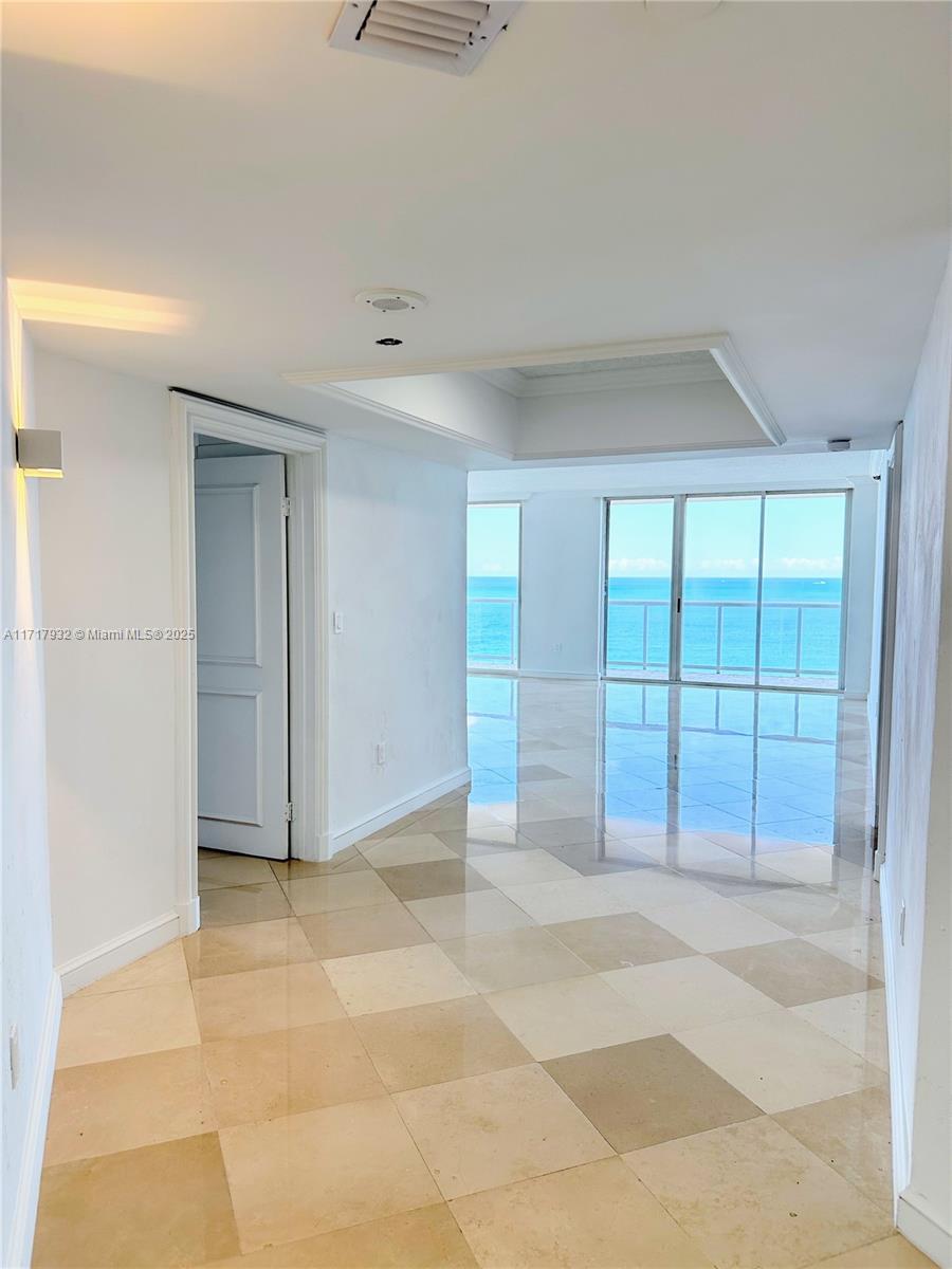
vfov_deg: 71.6
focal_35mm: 24
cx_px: 476
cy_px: 634
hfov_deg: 56.8
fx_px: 880
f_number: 1.78
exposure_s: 1/251
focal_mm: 6.86
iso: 80
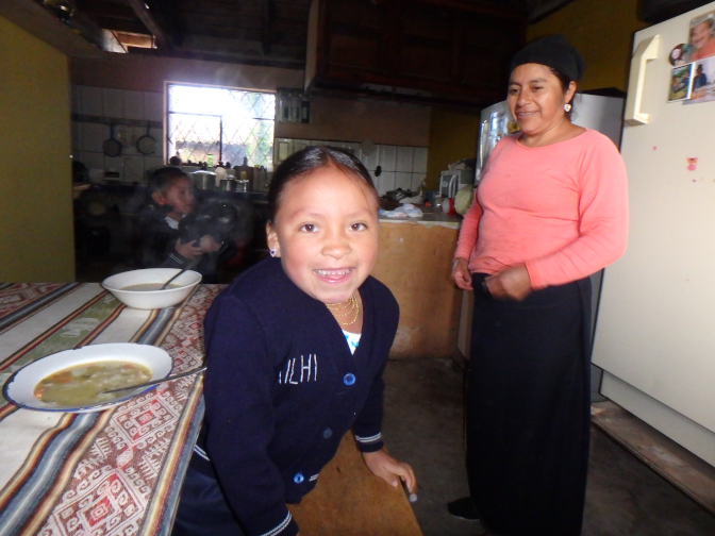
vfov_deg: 63.4
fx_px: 434
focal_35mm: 21
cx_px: 358
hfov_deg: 79.0
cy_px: 268
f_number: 3.5
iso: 800
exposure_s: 1/30
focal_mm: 3.7
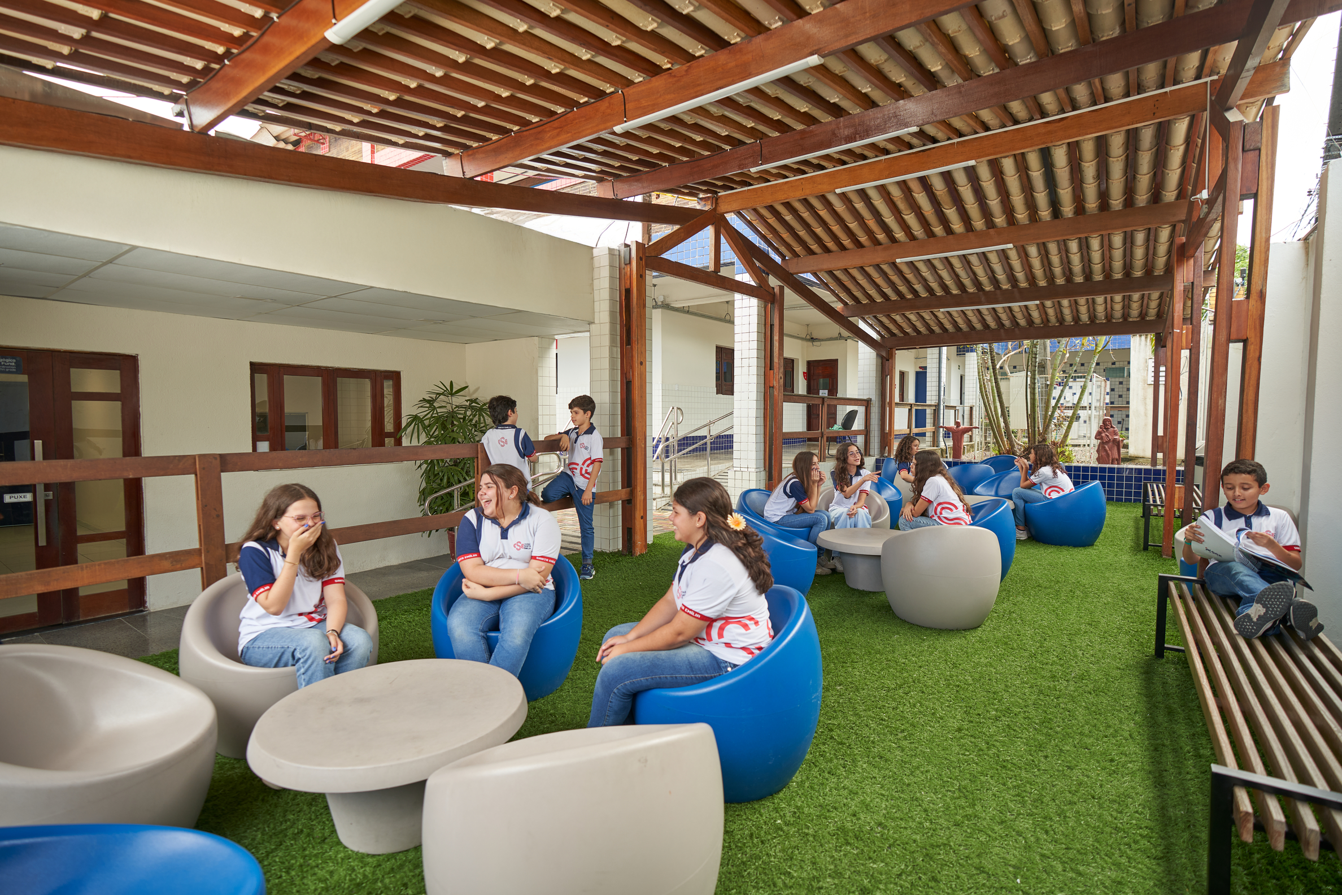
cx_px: 671
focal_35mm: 17
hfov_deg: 93.3
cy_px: 448
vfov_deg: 70.4
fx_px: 634
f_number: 2.8
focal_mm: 17
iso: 100
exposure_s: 1/125
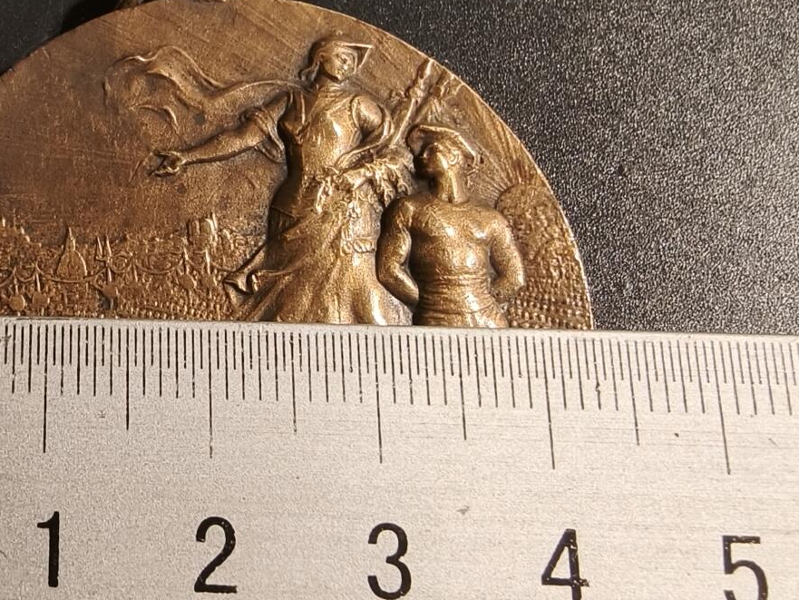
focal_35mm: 47
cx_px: 277
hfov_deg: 40.0
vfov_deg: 30.1
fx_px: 1085
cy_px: 487
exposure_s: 1/100
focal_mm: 2.32
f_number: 2
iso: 160
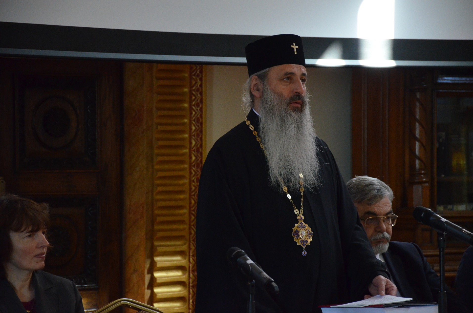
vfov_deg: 8.7
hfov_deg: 13.1
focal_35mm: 158
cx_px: 236
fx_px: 2065
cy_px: 156
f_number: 5.6
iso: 3200
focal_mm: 105
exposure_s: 1/125
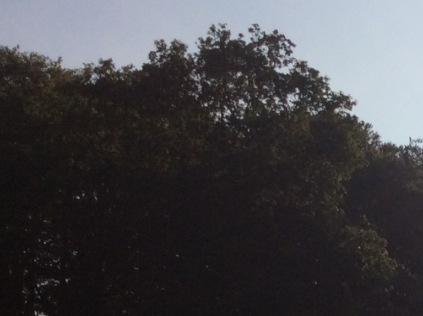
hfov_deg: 16.7
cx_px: 619
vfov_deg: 13.2
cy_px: 411
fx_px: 1318
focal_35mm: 108
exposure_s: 1/6369
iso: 32
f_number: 2.4
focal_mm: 3.3
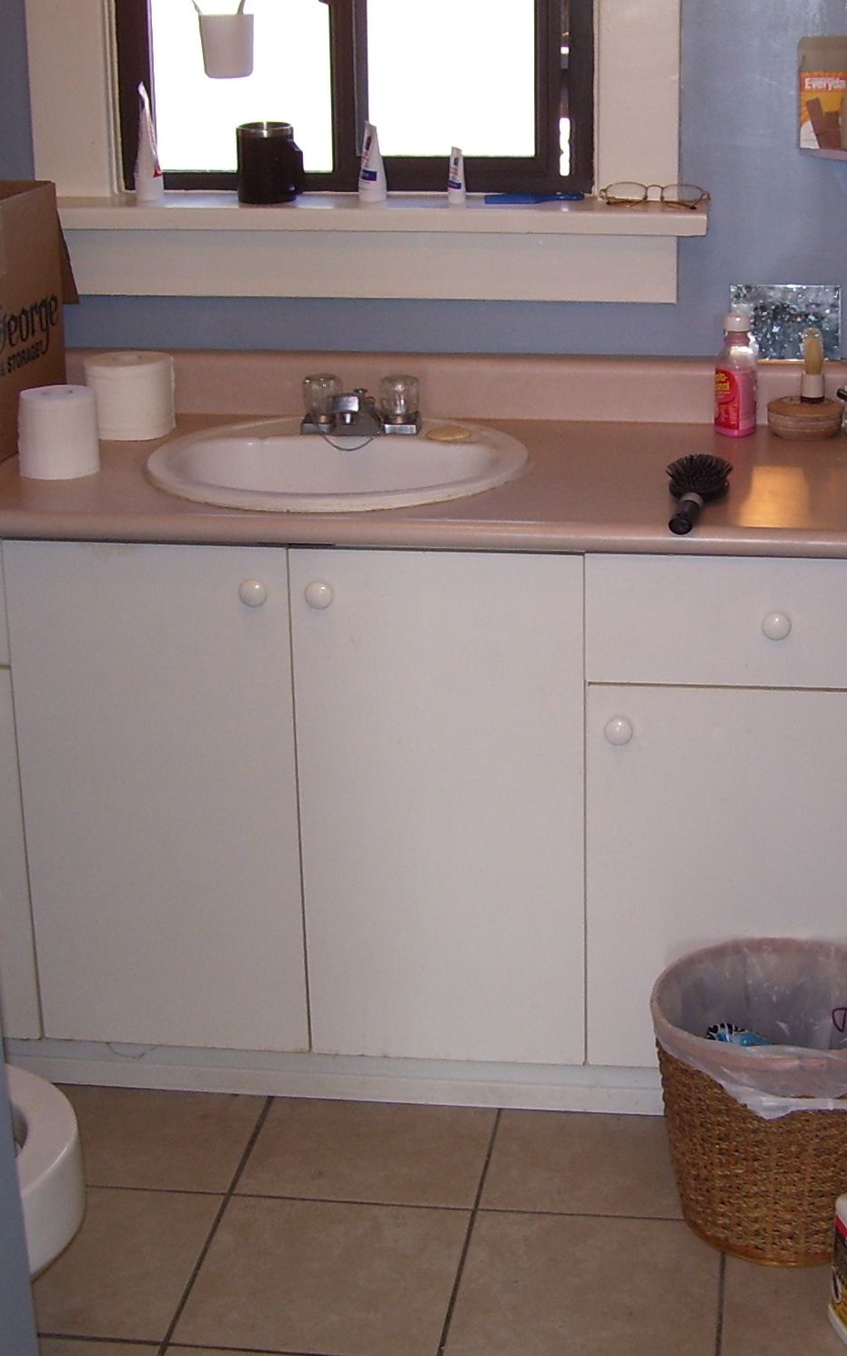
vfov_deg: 34.5
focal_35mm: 59
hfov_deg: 21.8
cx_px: 632
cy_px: 620
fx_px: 2180
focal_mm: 6
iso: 80
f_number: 2.7
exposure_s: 1/60
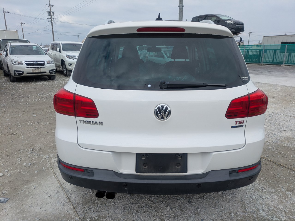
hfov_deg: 69.4
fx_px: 213
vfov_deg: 54.9
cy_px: 110
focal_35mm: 25
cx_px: 148
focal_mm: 5.43
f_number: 1.89
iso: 60
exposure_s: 1/2155
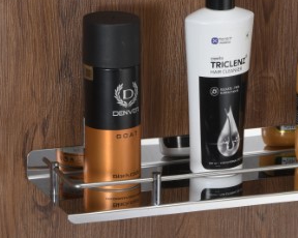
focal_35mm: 307
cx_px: 267
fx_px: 2706
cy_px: 110
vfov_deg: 5.0
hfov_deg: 6.3
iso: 160
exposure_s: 1/25
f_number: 13
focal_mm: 105
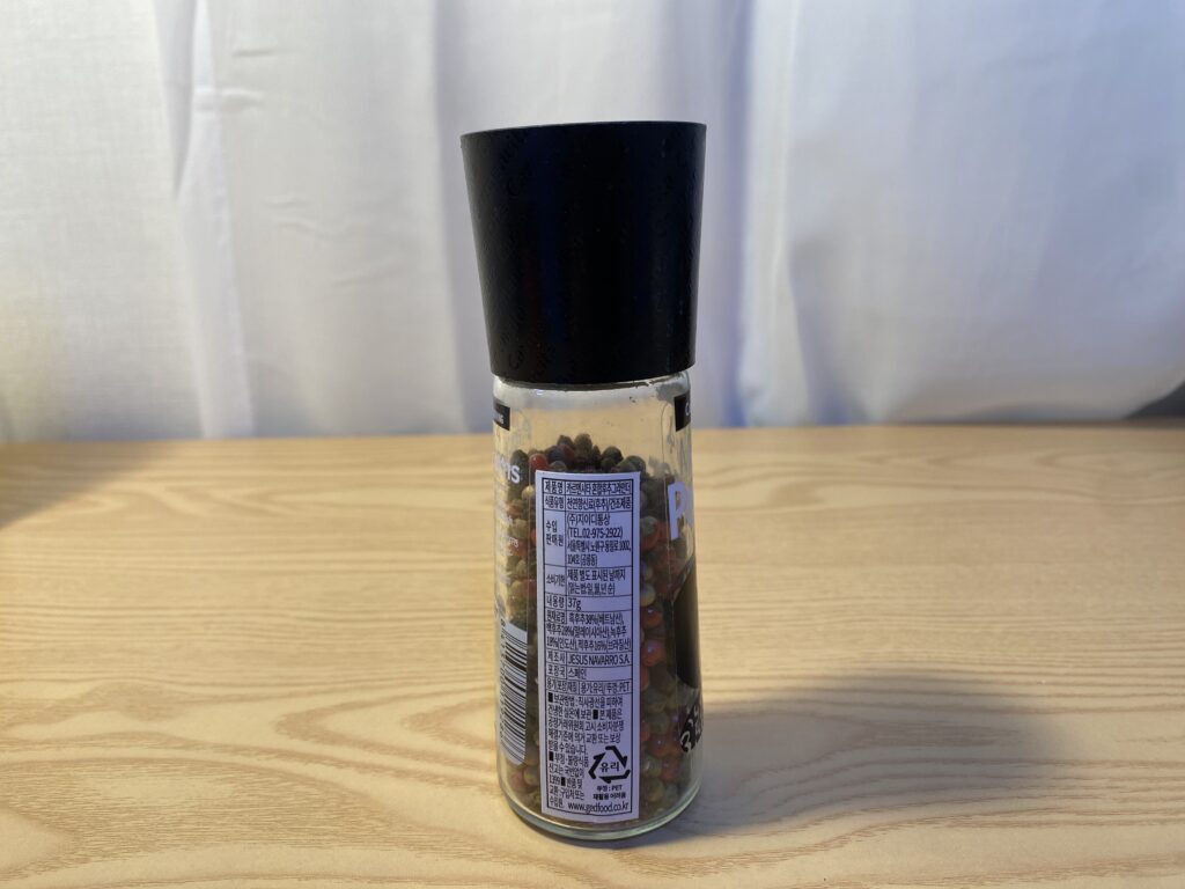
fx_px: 890
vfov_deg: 53.1
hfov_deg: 67.3
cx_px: 592
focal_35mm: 26
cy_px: 444
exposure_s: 1/60
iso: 64
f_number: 1.8
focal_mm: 4.25
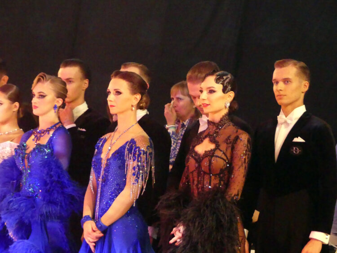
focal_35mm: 221
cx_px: 168
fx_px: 2152
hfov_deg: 9.0
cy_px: 126
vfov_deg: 6.7
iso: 3200
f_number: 2.8
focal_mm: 39.8
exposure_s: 1/60
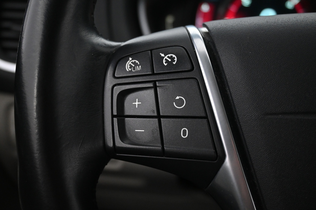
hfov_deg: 48.7
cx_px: 158
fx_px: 349
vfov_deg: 33.6
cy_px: 105
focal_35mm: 40
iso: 3200
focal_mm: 26.5
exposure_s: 1/40
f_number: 4.5
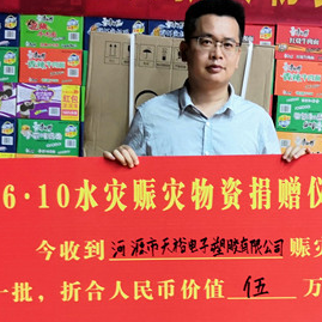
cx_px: 172
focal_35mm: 76
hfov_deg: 22.8
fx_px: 800
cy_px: 191
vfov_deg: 22.7
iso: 400
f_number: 1.8
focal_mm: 3.95
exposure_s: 1/25
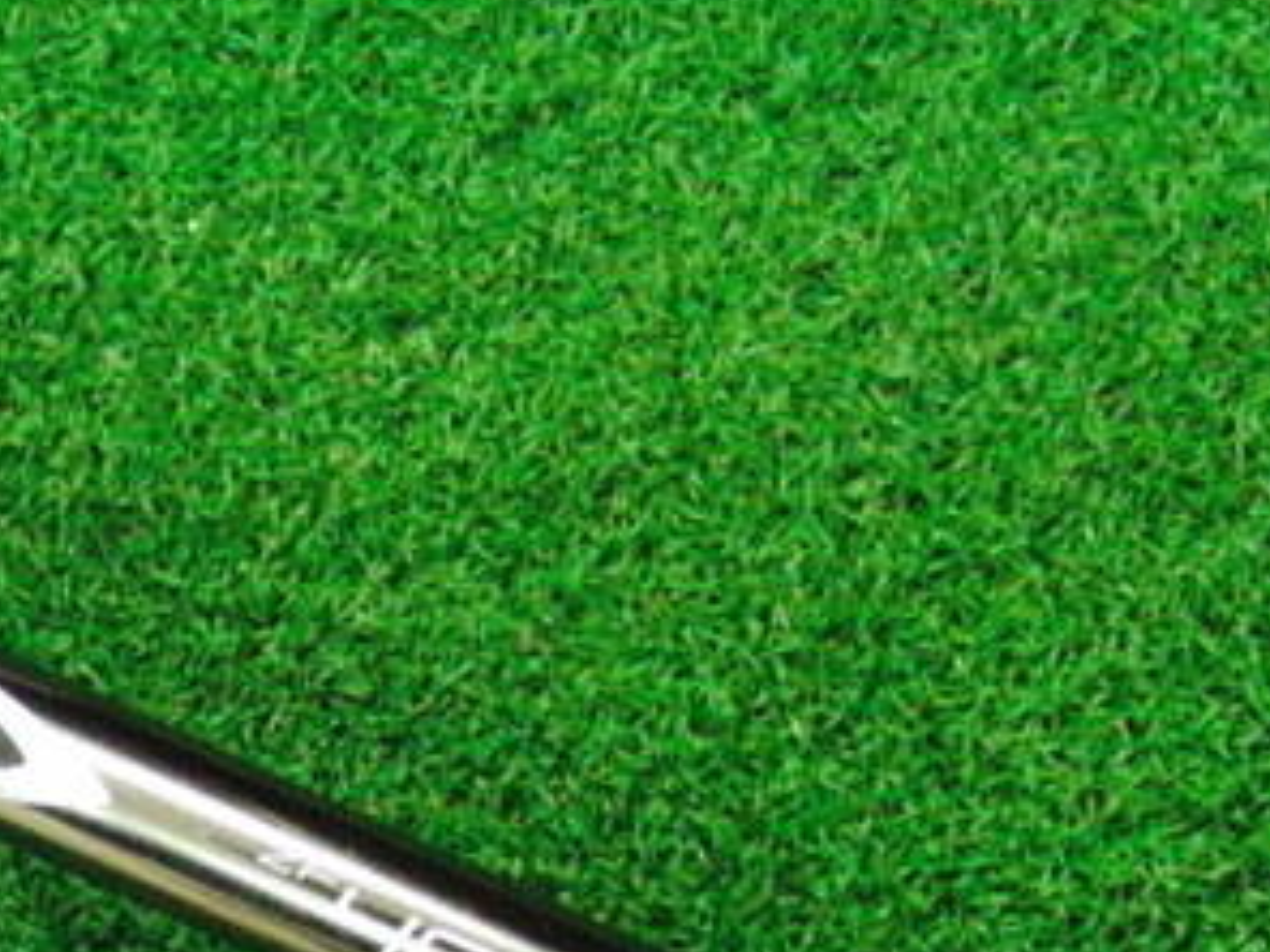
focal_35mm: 80
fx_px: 2935
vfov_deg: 18.2
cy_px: 823
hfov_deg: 23.7
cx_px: 103
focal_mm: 6.42
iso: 3200
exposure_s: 1/200
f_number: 3.6
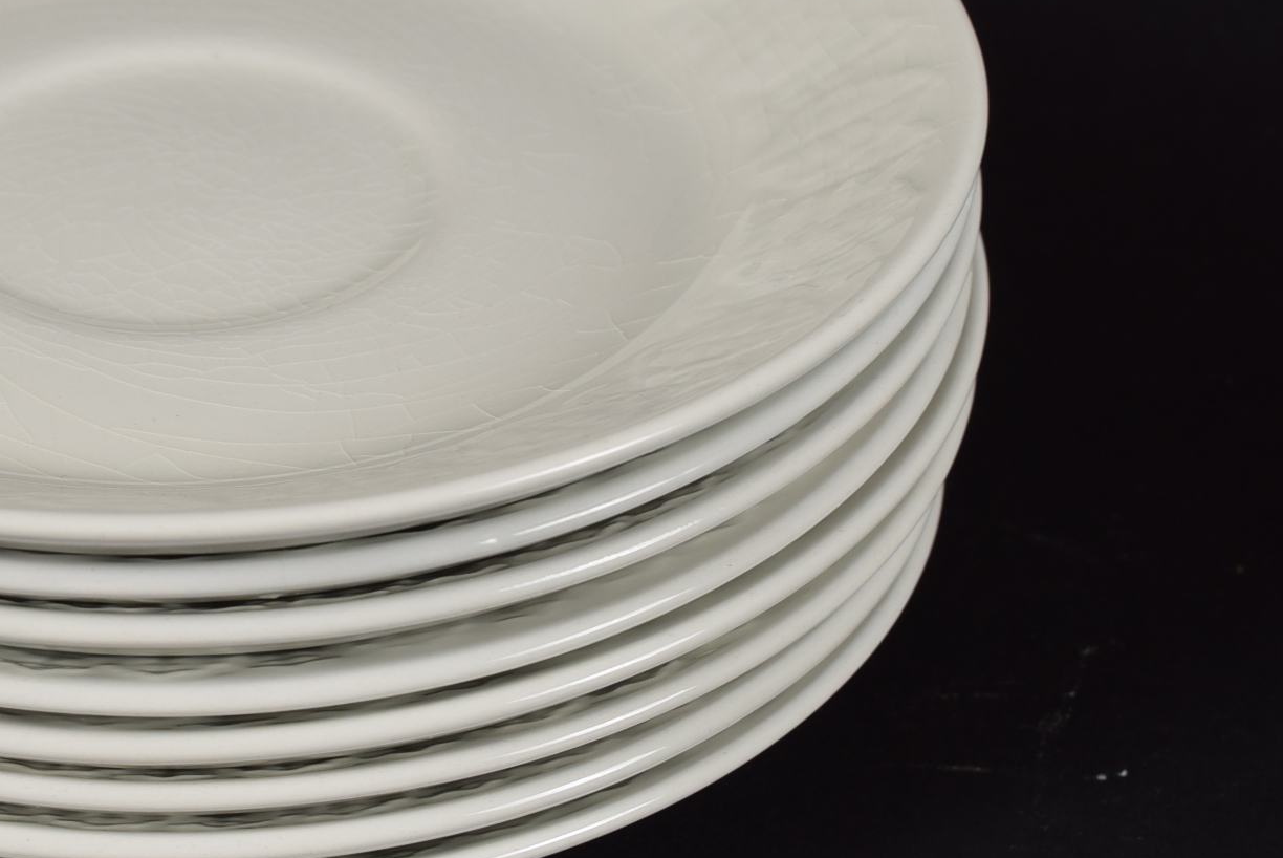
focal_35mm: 110
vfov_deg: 12.5
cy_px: 517
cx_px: 260
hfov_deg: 18.4
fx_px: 3923
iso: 100
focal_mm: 30
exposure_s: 1/100
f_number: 8
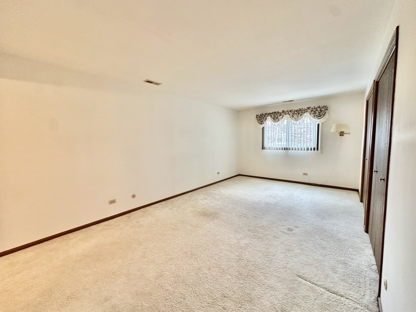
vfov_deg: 85.7
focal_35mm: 14
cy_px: 156
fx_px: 168
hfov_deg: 102.1
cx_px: 208
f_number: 2.2
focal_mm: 2.22
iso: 250
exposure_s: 1/60
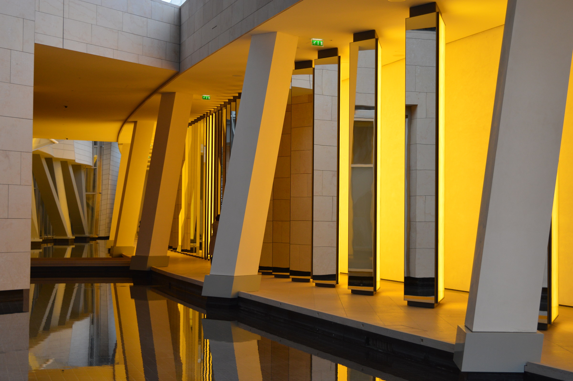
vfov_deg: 22.6
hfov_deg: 33.4
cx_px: 286
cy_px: 190
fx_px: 954
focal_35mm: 60
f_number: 4.8
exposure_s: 1/50
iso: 400
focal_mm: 40
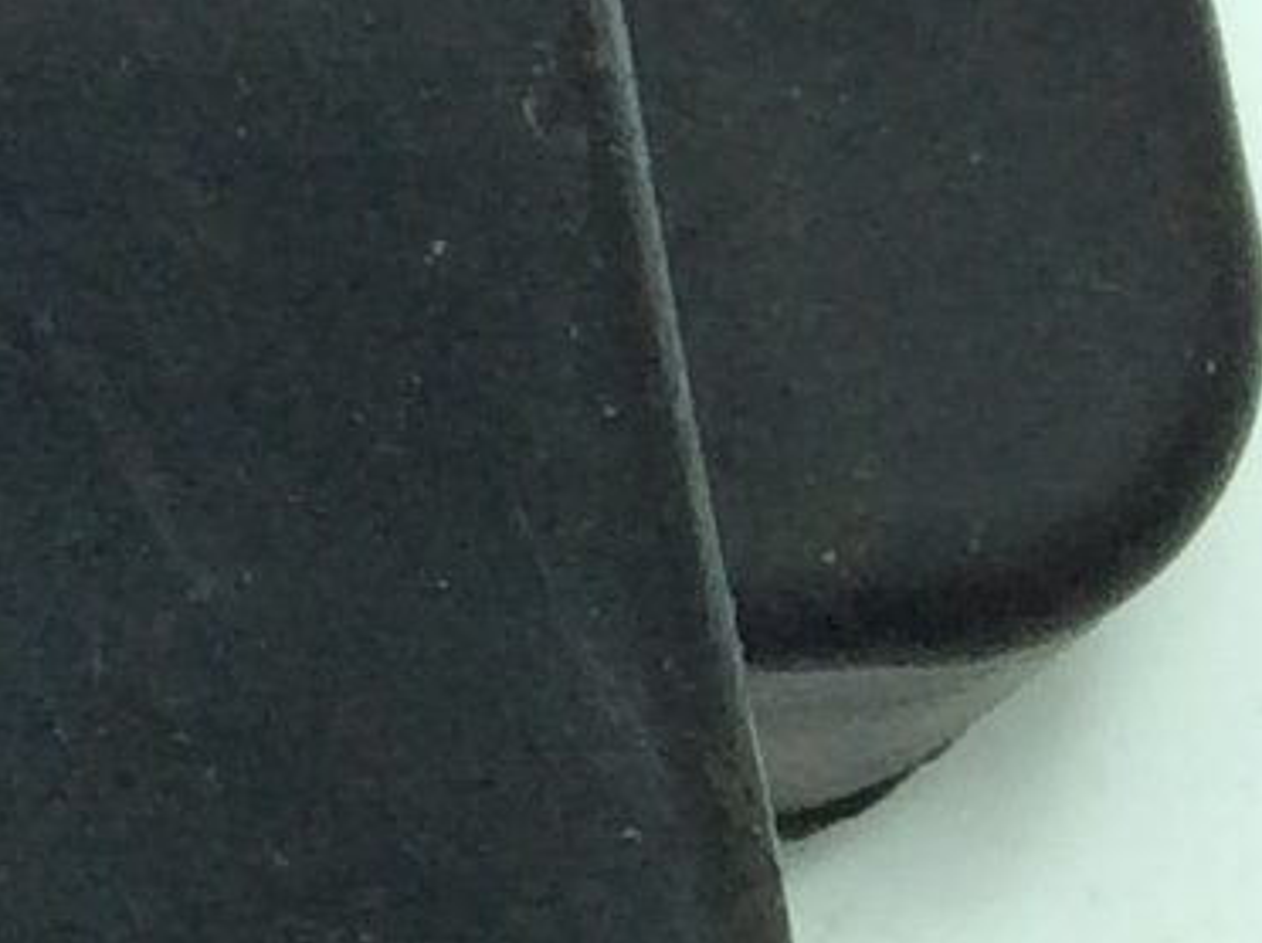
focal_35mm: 223
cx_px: -2290
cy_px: -709
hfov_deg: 7.9
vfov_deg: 6.5
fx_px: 8119
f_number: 2.4
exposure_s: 1/261
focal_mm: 3.3
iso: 32
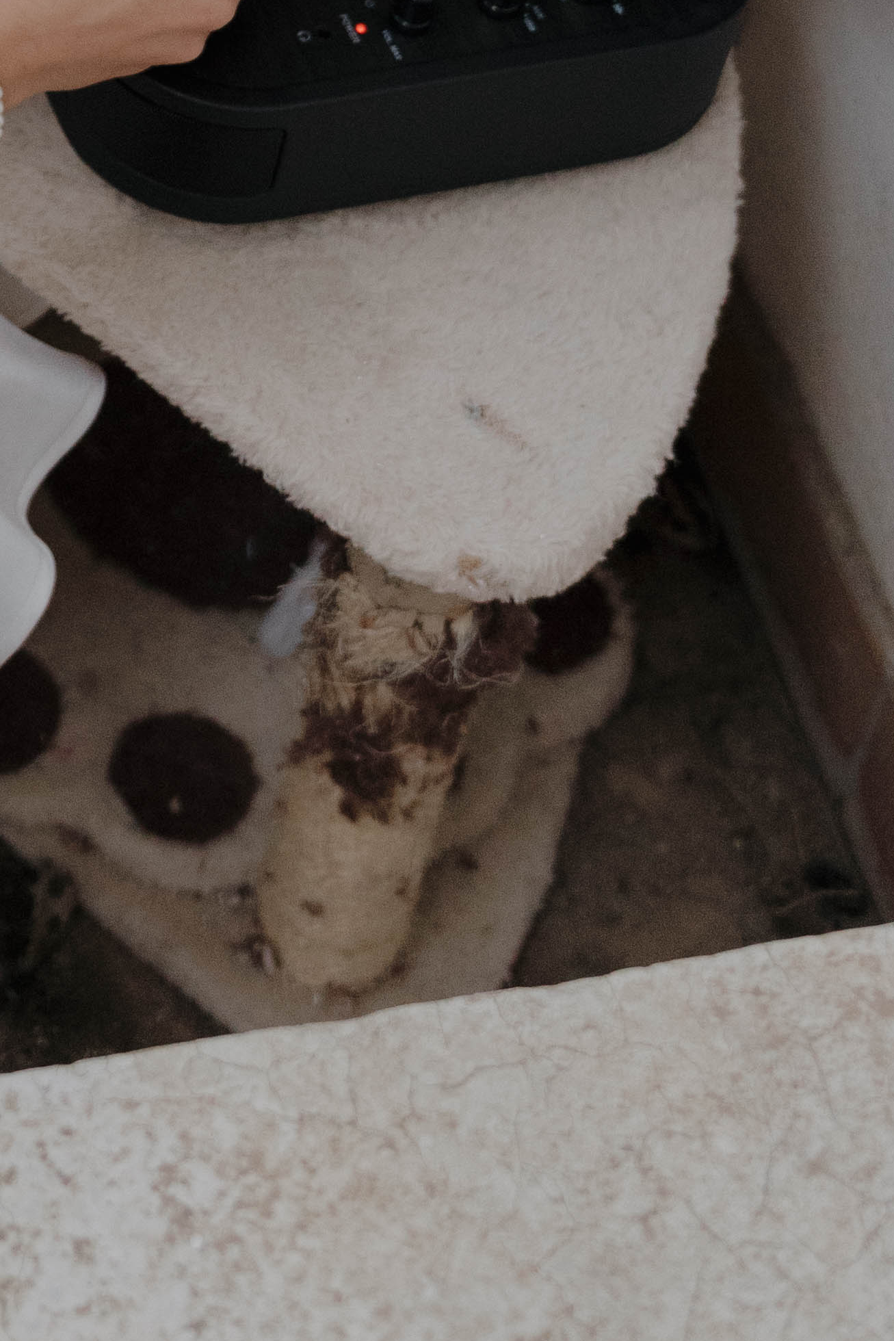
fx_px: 3784
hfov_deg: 12.9
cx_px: -367
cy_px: -517
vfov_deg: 18.4
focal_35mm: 102
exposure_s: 1/3200
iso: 1600
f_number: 3.2
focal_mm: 33.2
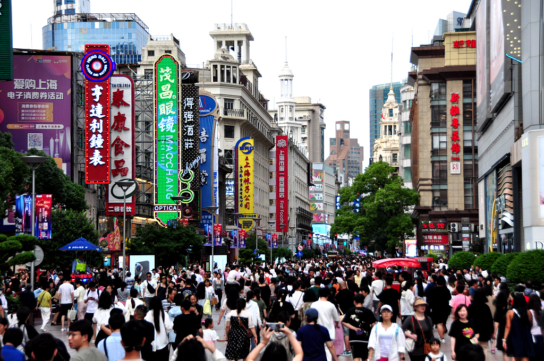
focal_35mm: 78
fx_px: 1177
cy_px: 180
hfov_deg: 26.0
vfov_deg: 17.4
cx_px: 272
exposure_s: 1/800
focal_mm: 52
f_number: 4.8
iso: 640
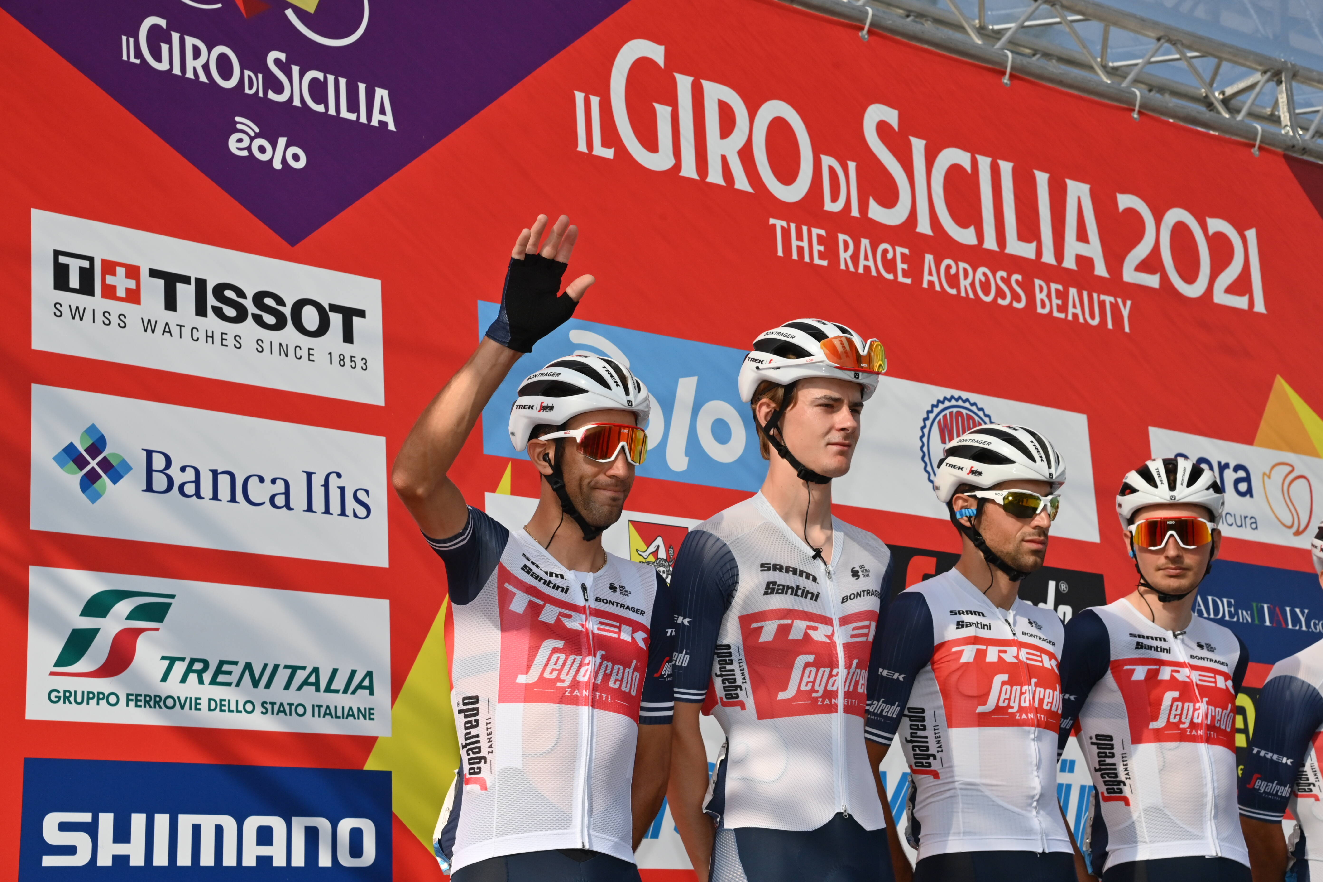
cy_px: 441
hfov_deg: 31.0
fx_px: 2389
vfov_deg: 20.9
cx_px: 662
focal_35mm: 65
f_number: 8
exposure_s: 1/2500
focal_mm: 65
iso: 500
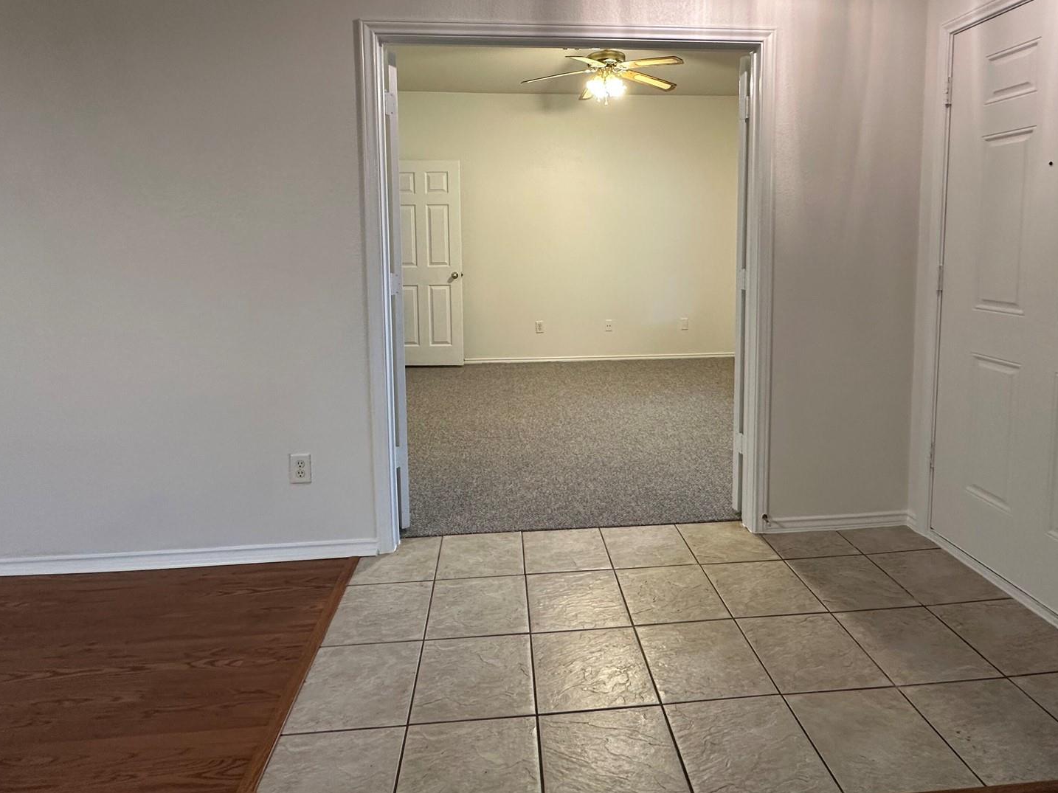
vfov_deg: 64.8
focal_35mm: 20
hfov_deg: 81.7
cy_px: 289
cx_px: 559
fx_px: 611
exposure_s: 1/60
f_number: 2.2
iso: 200
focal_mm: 2.22
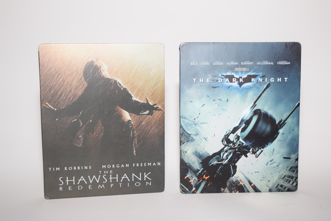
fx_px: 524
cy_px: 110
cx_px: 166
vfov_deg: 23.8
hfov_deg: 35.0
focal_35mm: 57
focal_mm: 38
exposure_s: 1/60
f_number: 4.8
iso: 360
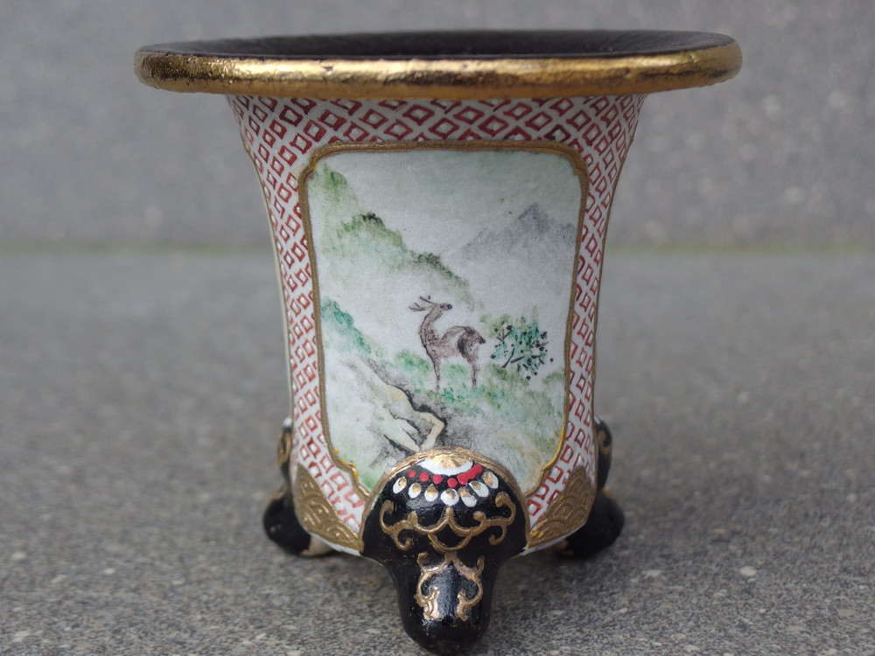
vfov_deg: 22.3
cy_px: 328
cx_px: 438
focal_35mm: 66
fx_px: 1668
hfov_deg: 29.4
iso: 100
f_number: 2.8
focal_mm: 14.1
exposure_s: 1/160
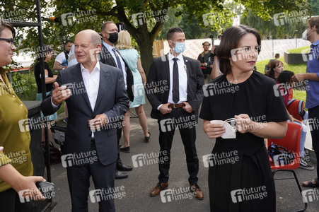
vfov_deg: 39.9
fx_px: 292
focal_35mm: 33
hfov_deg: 57.3
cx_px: 160
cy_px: 106
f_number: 6.3
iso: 250
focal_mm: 33
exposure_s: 1/200
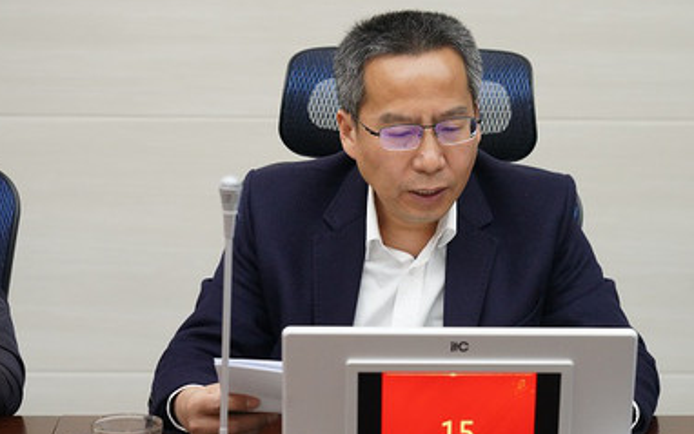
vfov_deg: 11.7
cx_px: 412
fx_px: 2119
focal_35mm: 112
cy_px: 237
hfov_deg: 18.6
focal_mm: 84
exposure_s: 1/200
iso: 4000
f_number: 5.6
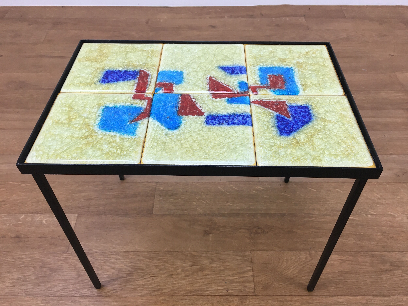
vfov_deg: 48.2
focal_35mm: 29
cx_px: 204
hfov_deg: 61.7
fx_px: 342
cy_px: 153
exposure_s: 1/33
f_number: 2.2
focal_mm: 4.15
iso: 32
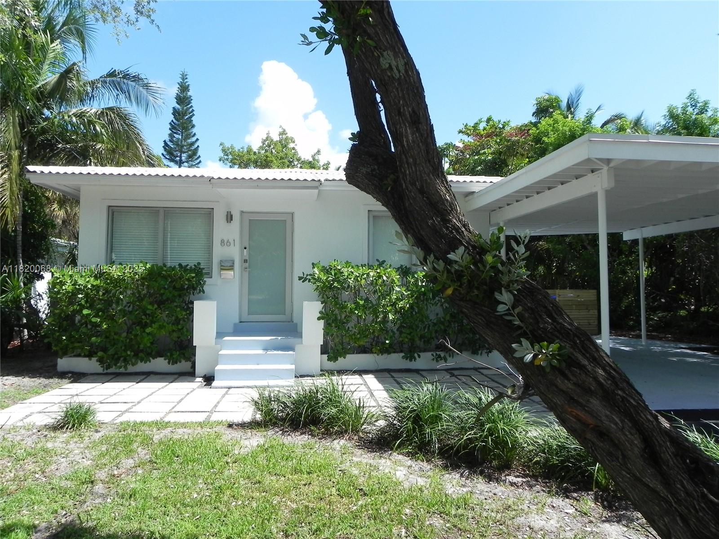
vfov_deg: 53.1
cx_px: 360
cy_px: 270
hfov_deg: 67.3
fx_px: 540
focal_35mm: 26
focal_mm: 4.6
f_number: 6.3
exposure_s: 1/279
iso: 160
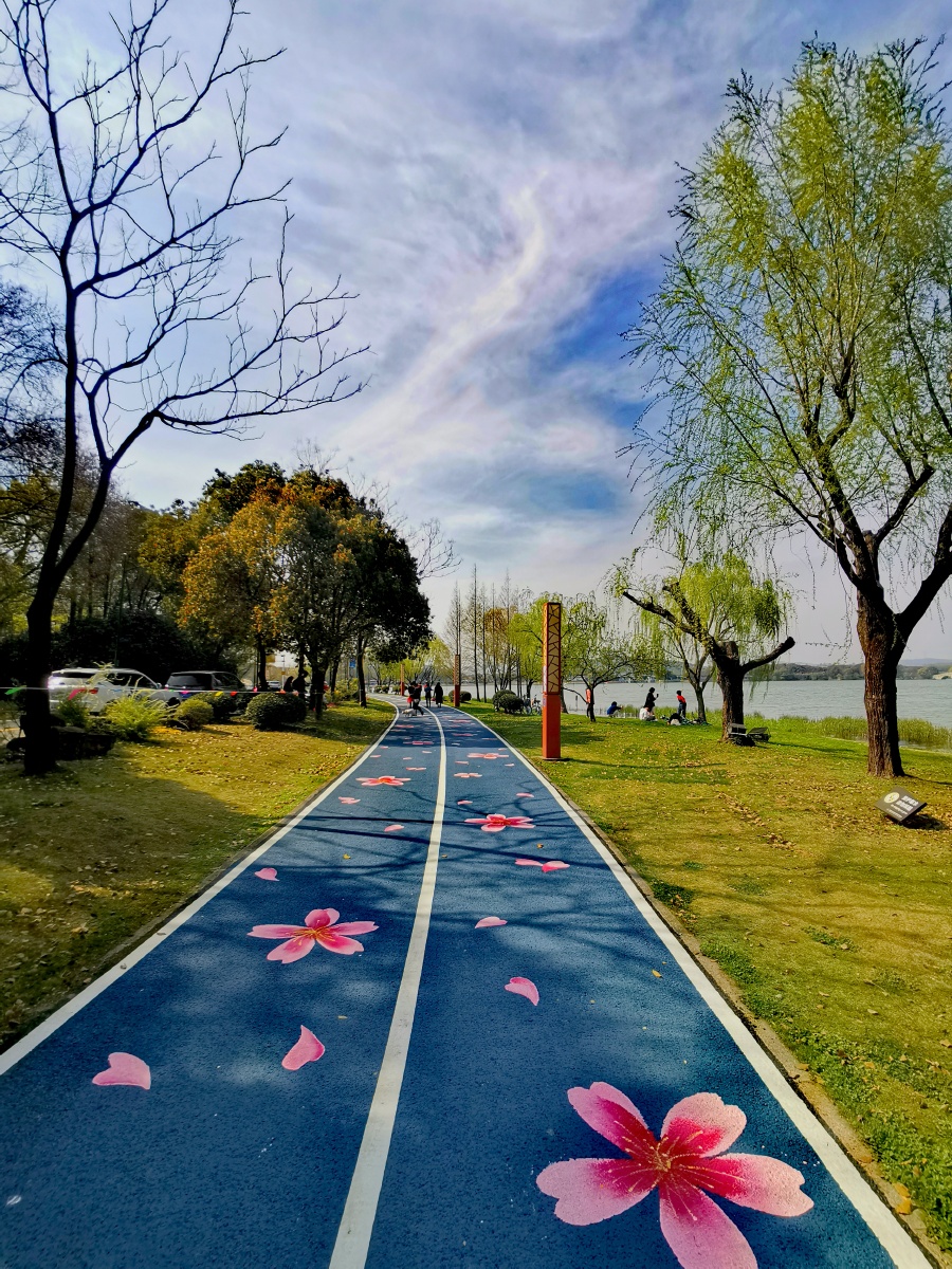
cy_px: 634
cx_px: 476
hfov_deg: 74.7
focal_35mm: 17
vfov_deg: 91.0
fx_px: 623
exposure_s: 1/1548
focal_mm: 2.23
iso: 50
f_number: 2.2
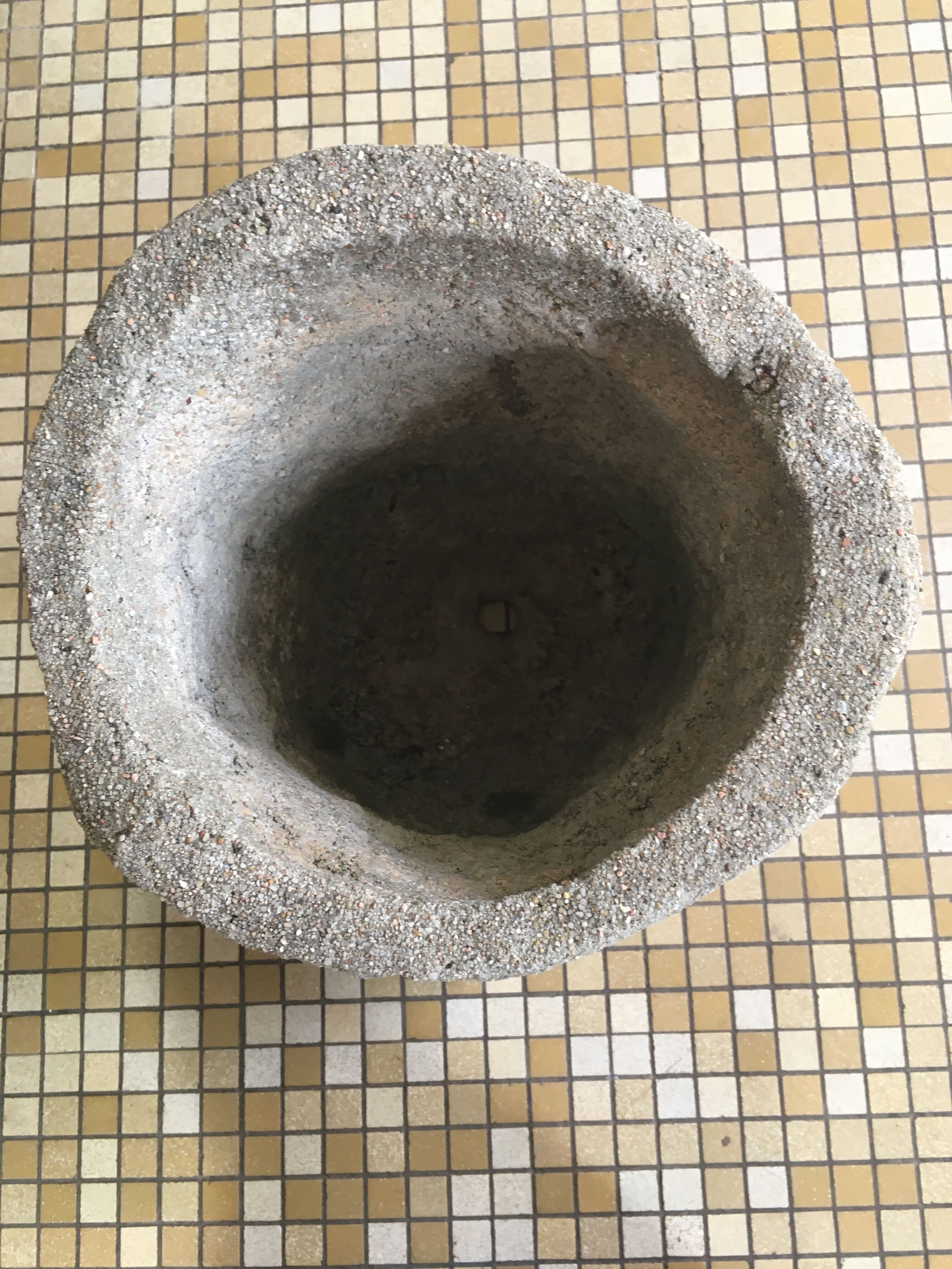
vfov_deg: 61.7
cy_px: 634
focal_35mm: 29
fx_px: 1063
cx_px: 476
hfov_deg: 48.2
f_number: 2.2
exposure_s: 1/33
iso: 64
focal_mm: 4.15
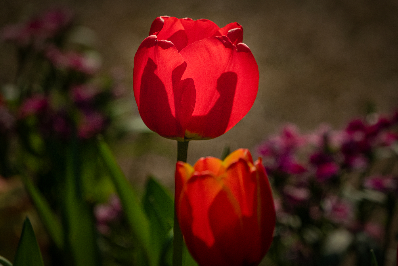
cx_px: 199
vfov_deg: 3.4
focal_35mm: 400
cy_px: 133
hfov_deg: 5.2
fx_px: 4422
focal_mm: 146.76
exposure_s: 1/8000
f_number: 4
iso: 400
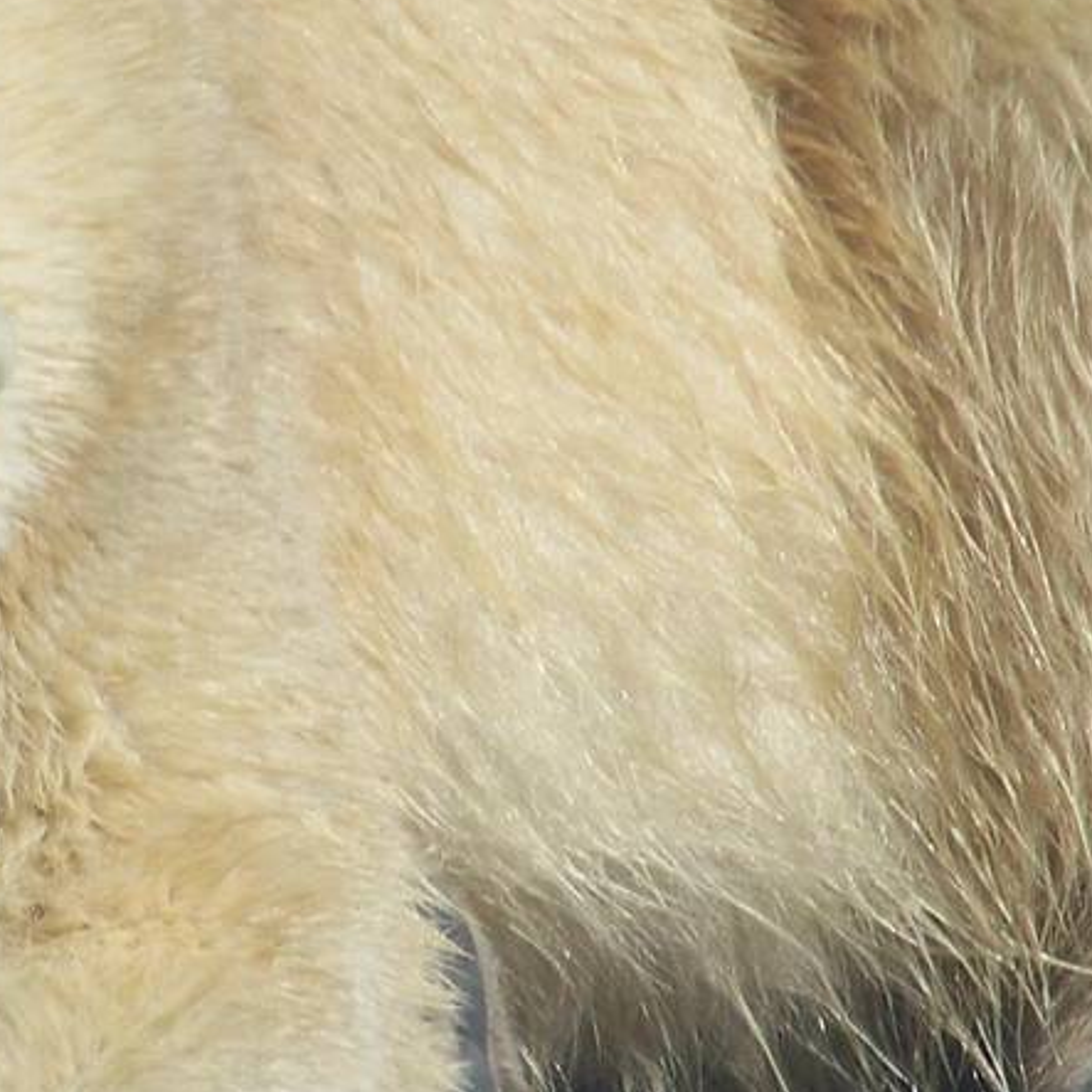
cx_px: -153
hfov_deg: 1.3
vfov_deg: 1.3
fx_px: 49181
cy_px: 690
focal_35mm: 1378
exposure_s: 1/500
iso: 64
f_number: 4.8
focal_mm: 70.2
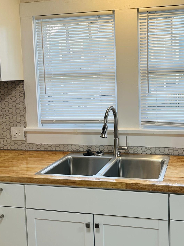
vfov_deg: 47.7
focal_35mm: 39
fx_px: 276
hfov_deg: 36.2
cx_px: 131
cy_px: 106
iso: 64
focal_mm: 6.86
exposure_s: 1/120
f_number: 1.78
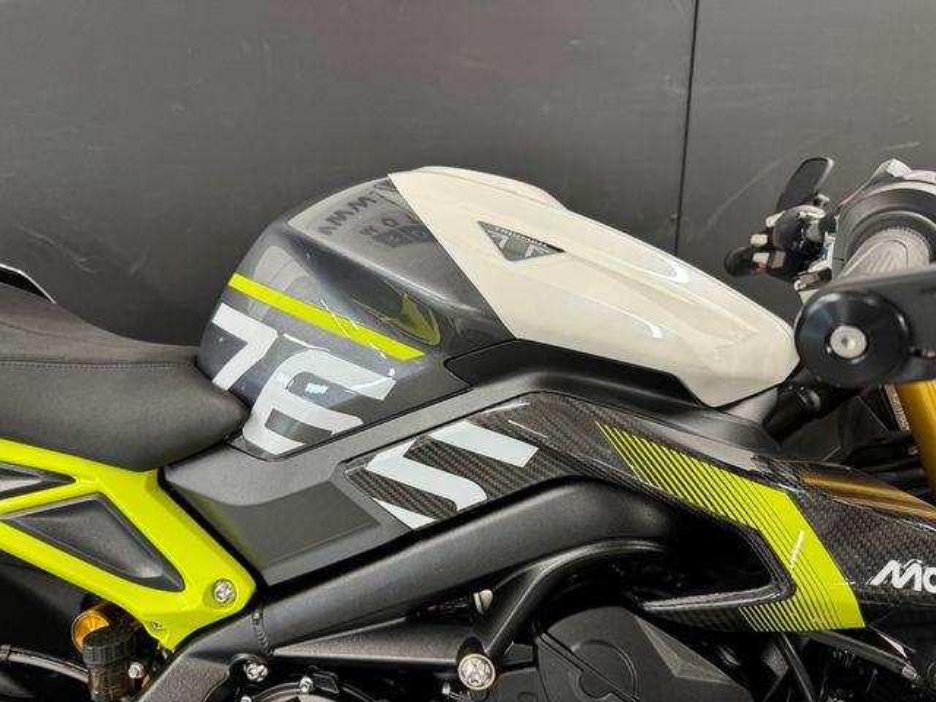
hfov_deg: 71.6
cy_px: 351
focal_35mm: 24
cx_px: 468
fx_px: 649
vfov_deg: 56.8
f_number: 1.78
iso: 160
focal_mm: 6.76
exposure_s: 1/50
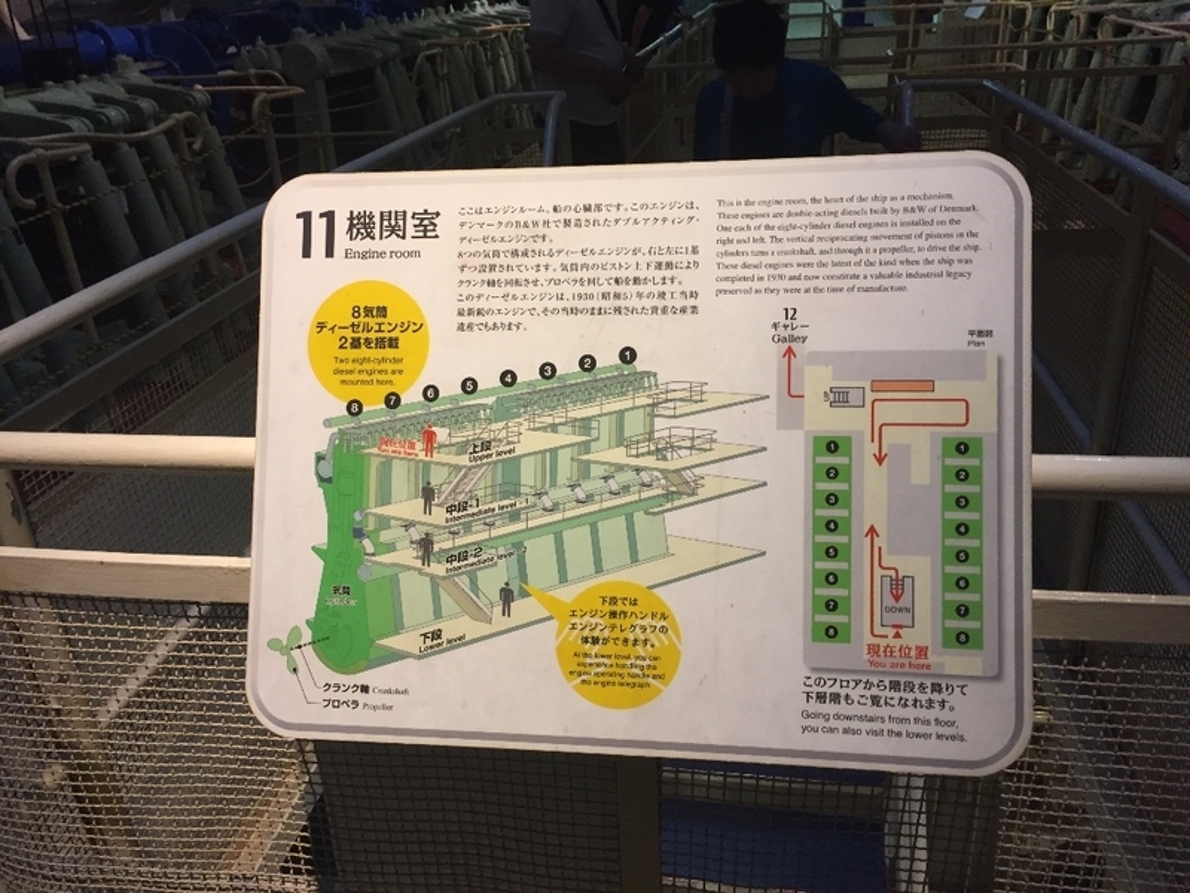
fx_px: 997
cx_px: 595
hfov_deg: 61.7
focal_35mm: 29
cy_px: 446
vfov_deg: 48.2
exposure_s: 1/30
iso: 50
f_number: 2.2
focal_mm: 4.15
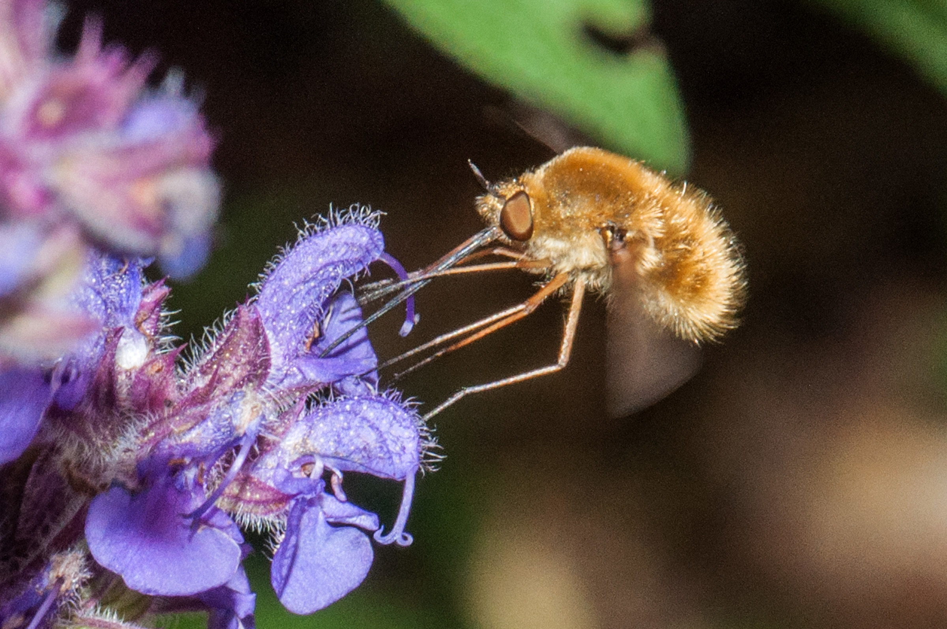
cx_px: 474
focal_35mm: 128
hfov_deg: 16.1
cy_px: 314
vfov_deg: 10.7
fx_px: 3350
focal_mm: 85
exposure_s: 1/200
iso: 400
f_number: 20
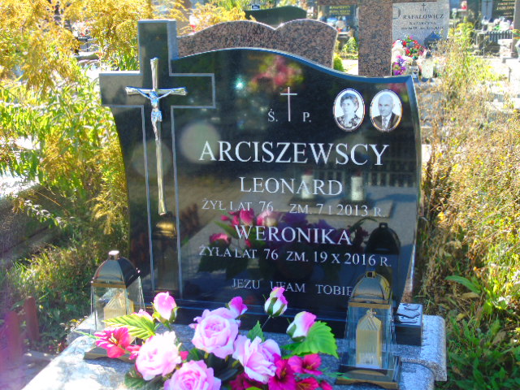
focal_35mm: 46
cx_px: 260
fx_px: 691
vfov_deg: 31.5
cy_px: 195
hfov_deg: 41.2
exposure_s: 1/100
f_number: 4.1
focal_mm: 8.2
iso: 80
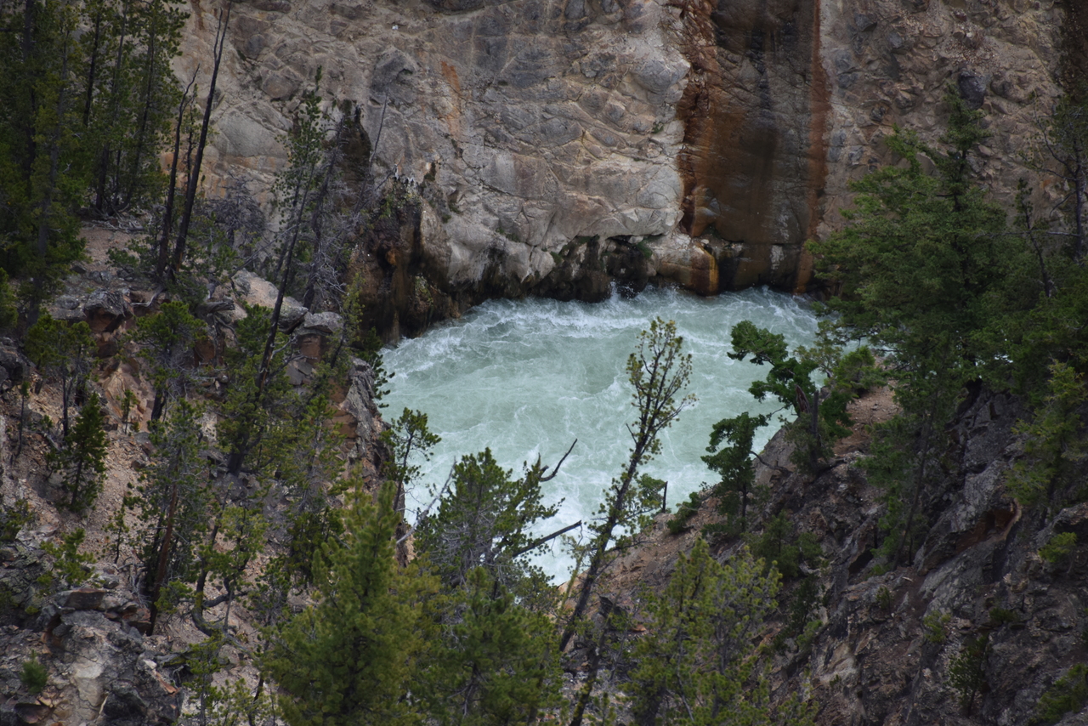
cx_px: 544
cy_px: 363
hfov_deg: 6.9
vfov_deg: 4.6
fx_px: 9068
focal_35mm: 300
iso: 400
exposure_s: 1/640
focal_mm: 300
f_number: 5.6
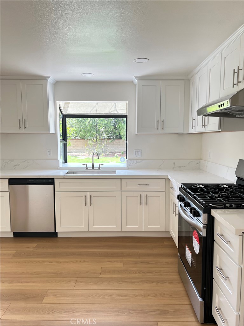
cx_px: 122
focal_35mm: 26
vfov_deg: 67.3
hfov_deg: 53.1
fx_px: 244
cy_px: 163
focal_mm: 5.7
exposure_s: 1/172
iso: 50
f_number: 1.5
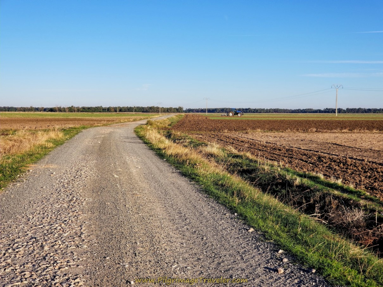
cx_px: 192
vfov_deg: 28.0
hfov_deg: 36.8
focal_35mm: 52
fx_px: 575
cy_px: 144
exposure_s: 1/678
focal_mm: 6
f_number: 2.4
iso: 25
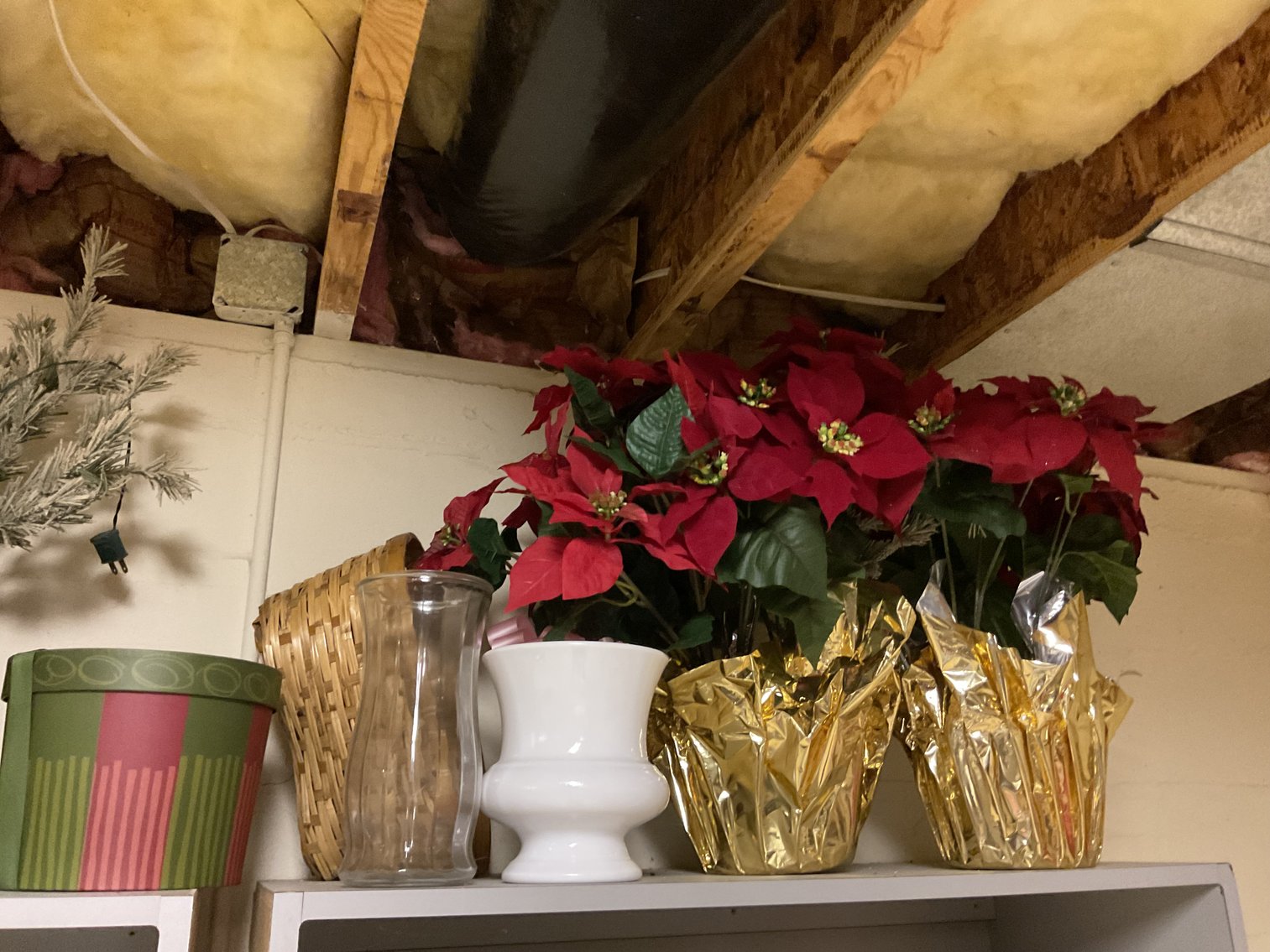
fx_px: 1064
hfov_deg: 61.7
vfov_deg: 48.2
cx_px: 635
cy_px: 476
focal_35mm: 29
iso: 500
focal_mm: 3
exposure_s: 1/30
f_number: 1.8
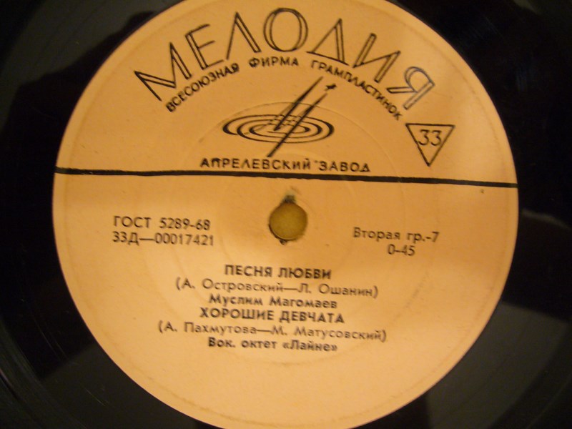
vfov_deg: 40.7
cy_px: 214
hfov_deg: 52.6
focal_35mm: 35
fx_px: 578
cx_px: 286
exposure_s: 1/8
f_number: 2.8
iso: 200
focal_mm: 5.8
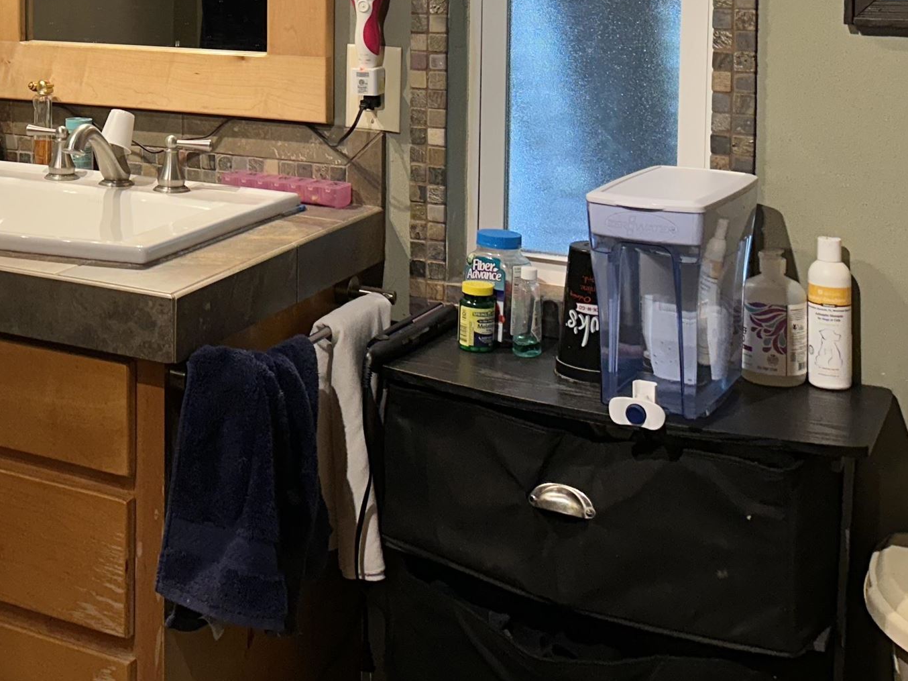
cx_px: 74
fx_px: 1547
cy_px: -21
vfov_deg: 23.6
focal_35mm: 59
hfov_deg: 31.1
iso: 125
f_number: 1.5
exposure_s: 1/60
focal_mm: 5.7
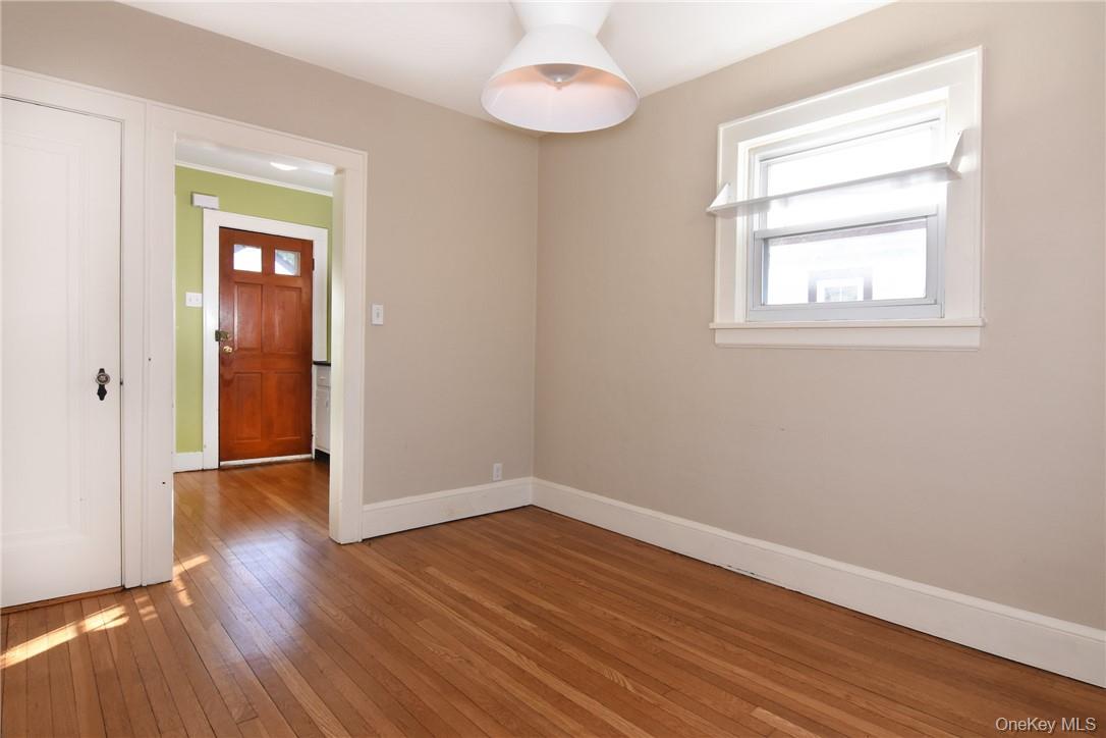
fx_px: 553
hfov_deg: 90.0
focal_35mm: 18
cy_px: 369
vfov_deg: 67.4
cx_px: 553
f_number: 11
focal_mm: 12
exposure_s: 1/80
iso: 640
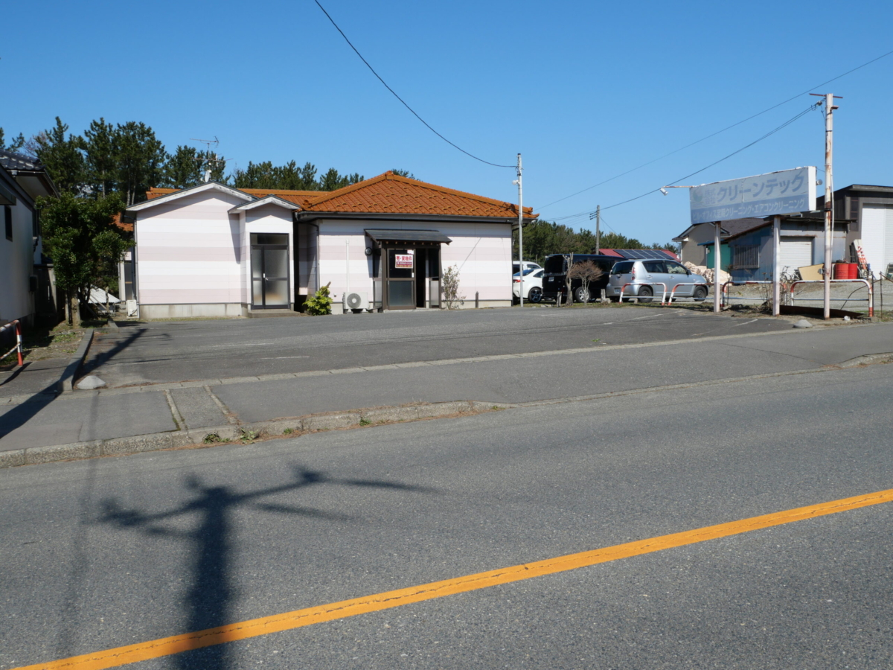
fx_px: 774
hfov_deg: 60.0
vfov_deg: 46.8
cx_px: 446
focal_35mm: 30
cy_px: 335
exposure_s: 1/500
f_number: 10
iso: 200
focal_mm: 15
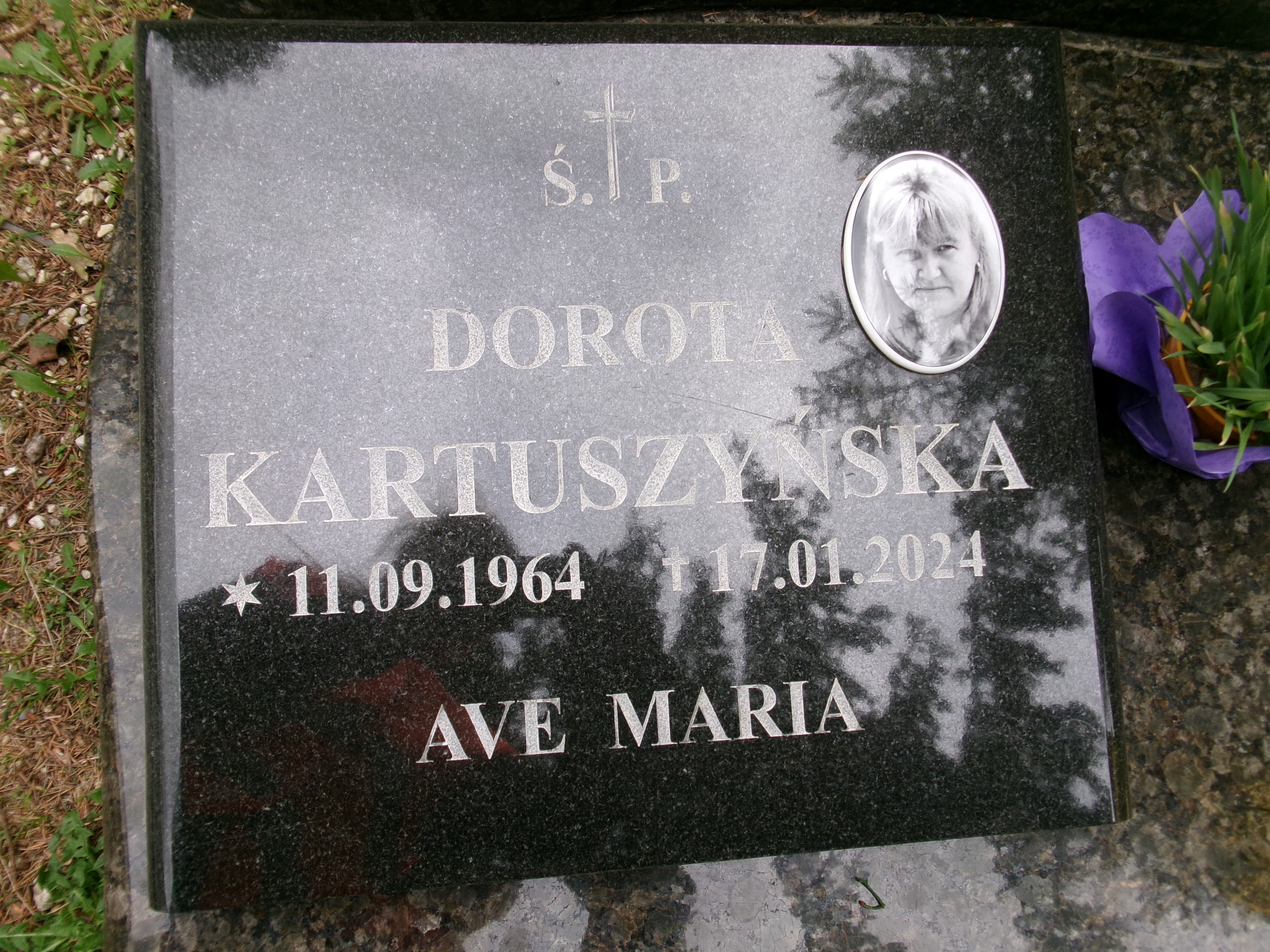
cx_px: 635
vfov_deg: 49.7
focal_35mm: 28
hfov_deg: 63.4
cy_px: 476
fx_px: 1027
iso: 100
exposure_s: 1/120
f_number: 3.9
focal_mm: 5.1
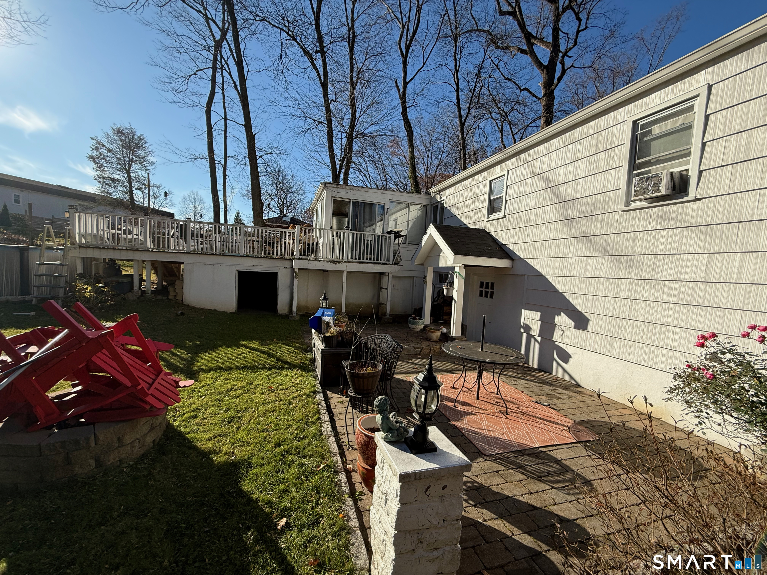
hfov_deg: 102.1
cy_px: 288
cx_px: 384
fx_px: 310
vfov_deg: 85.7
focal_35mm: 14
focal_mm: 2.22
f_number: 2.2
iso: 50
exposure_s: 1/1235
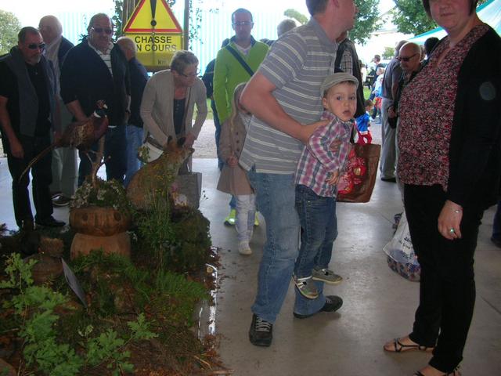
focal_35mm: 35
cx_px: 250
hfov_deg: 52.6
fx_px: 507
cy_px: 188
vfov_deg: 40.7
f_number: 2.8
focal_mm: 5.8
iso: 62
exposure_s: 1/60.1
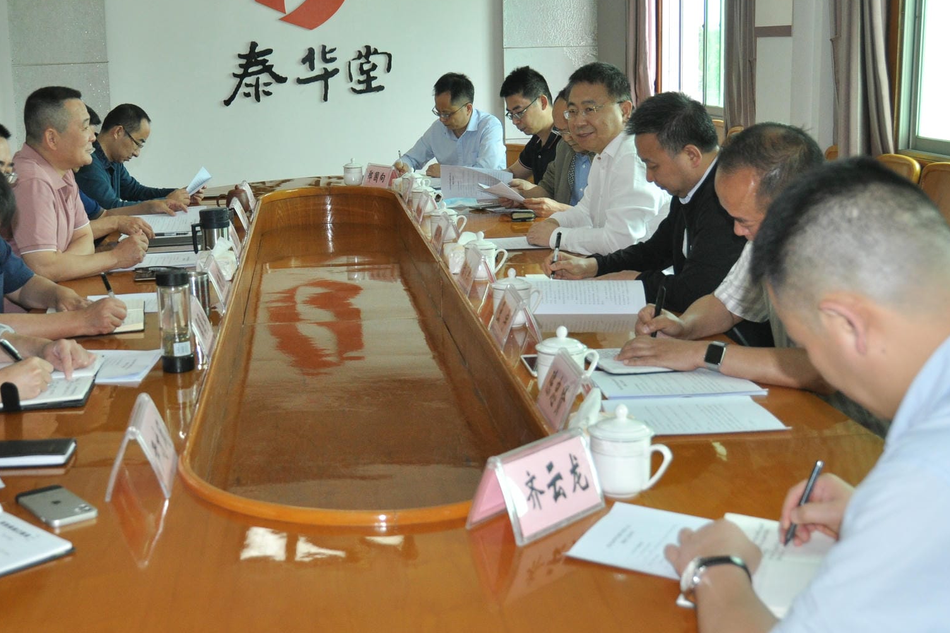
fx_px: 1240
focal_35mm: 47
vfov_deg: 28.6
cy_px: 279
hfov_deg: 41.6
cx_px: 361
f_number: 3.8
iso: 640
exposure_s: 1/125
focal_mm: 22
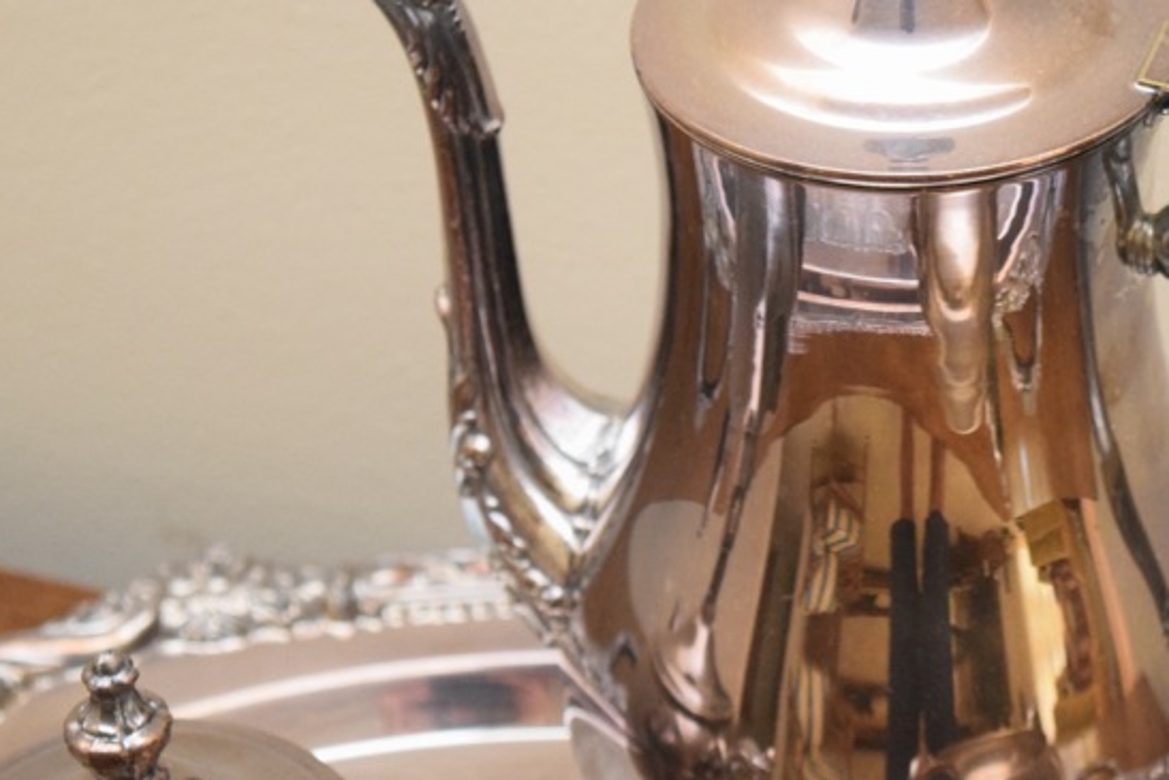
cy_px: 268
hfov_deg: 13.6
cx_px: 870
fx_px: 4902
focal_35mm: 151
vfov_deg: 9.1
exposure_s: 1/60
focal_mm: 55
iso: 3200
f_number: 5.6
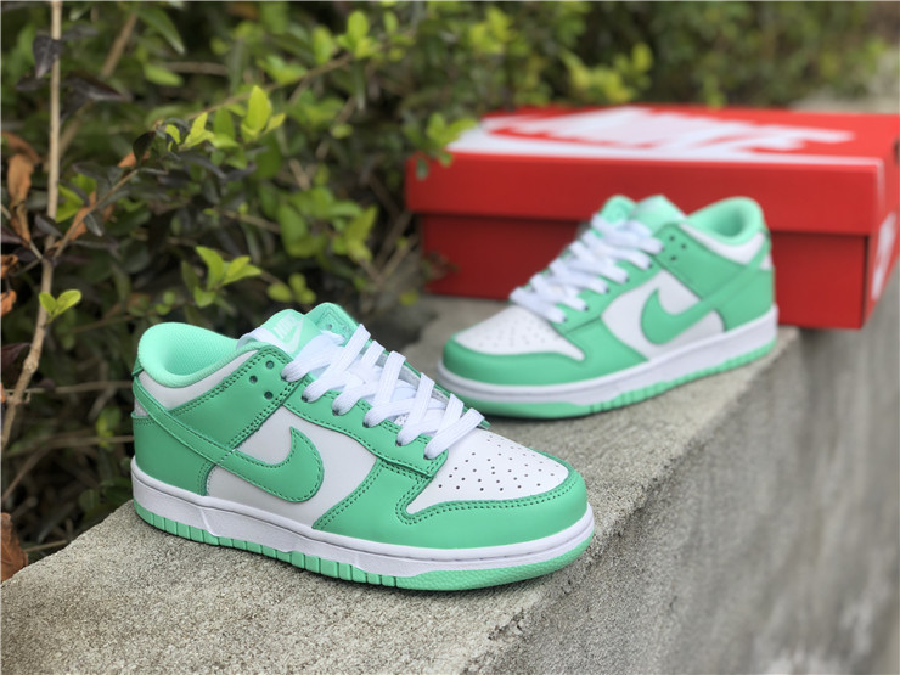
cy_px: 338
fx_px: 1352
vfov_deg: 28.0
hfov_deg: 36.8
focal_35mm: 52
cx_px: 450
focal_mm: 6
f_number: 2.4
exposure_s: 1/539
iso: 16
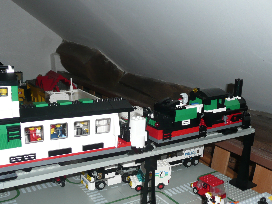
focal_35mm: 40
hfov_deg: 46.8
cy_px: 126
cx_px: 145
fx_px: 314
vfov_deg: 35.8
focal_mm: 4.9
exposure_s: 1/30
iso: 100
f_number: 3.4
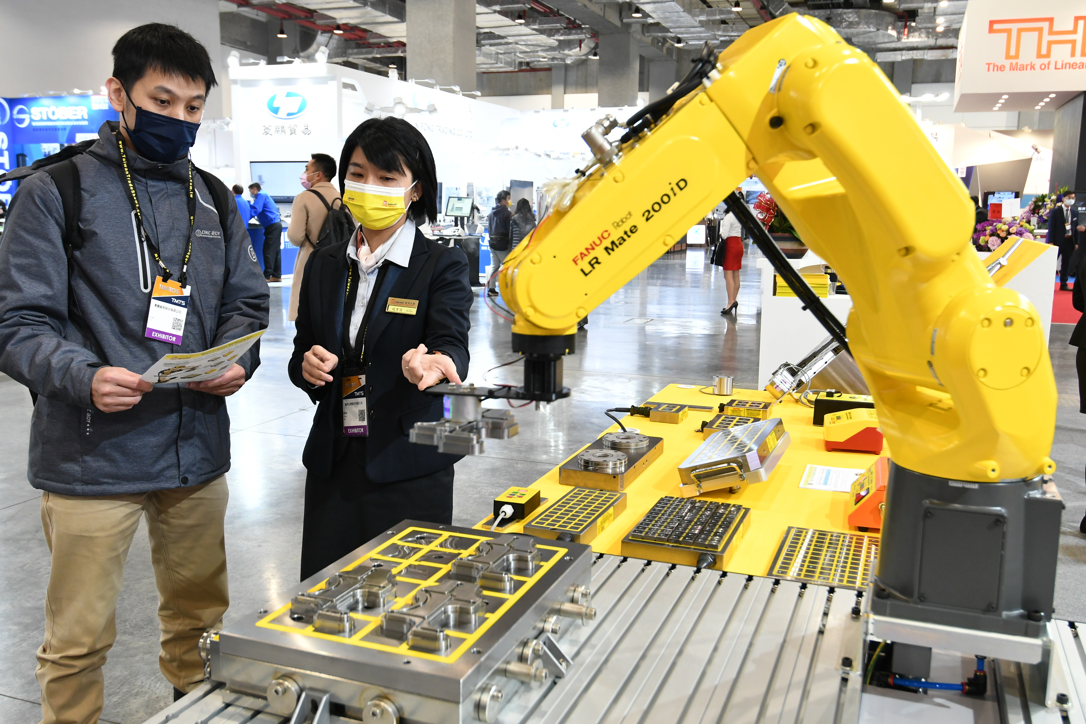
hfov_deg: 61.9
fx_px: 905
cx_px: 543
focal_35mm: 30
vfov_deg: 43.6
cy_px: 362
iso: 1600
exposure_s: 1/90
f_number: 6.7
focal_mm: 20
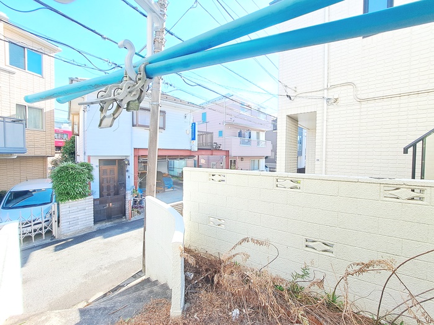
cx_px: 217
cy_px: 162
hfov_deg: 106.2
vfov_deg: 89.9
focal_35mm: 13
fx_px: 163
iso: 50
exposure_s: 1/332
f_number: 2.2
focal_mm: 1.74
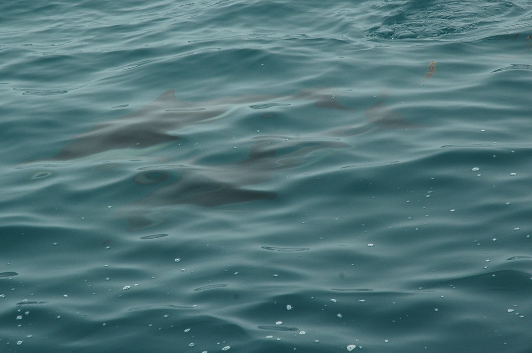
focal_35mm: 144
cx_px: 224
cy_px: 139
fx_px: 2126
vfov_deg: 9.5
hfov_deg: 14.3
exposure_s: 1/320
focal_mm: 70
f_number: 10
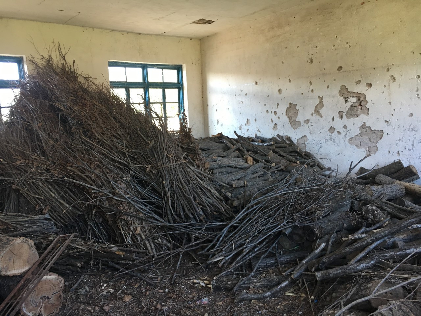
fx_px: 353
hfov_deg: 61.7
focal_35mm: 29
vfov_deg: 48.2
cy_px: 158
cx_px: 210
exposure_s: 1/33
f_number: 2.2
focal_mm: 4.15
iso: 50
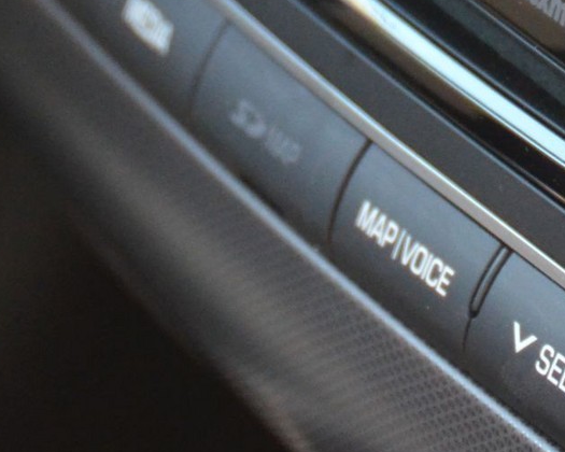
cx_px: 470
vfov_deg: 2.9
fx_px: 8946
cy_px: -347
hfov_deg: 3.6
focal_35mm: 535
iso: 1600
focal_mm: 80
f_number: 5
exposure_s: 1/250
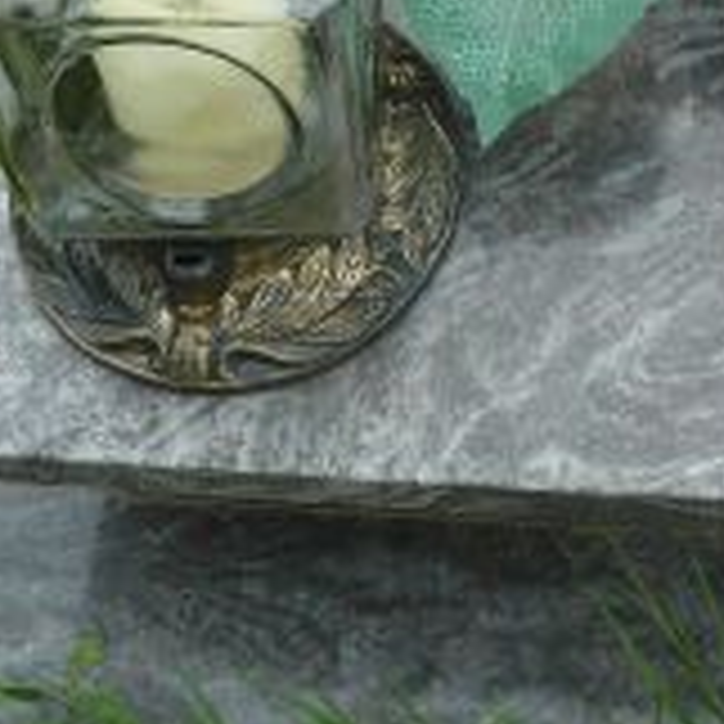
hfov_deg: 26.1
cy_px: -198
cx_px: 373
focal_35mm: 66
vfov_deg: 23.3
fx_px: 1562
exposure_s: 1/80
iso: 80
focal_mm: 4.1
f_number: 3.3
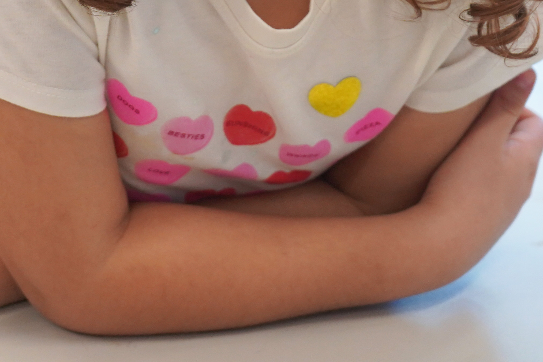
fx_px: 2232
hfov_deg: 13.9
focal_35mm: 148
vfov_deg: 9.1
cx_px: 233
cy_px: -151
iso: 1600
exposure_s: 1/160
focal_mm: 50
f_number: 4.5
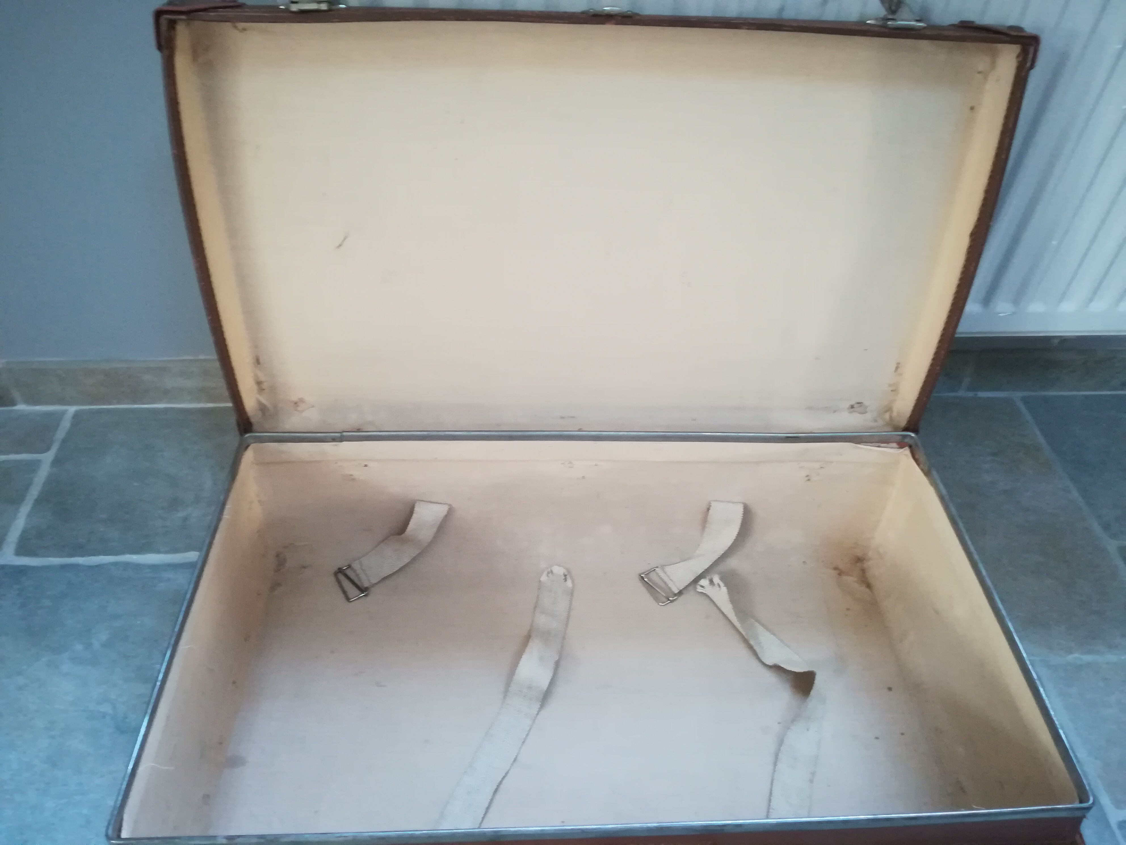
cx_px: 563
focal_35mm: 26
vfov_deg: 53.1
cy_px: 422
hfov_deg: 67.3
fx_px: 846
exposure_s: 1/20
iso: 640
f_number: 2.2
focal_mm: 3.83
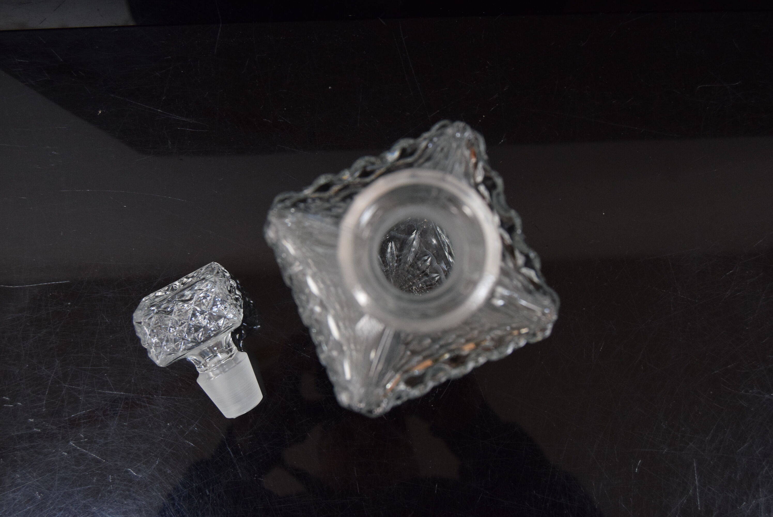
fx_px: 838
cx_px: 386
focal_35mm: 39
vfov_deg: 34.3
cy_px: 258
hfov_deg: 49.5
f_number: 5
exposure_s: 1/100
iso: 1600
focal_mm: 26
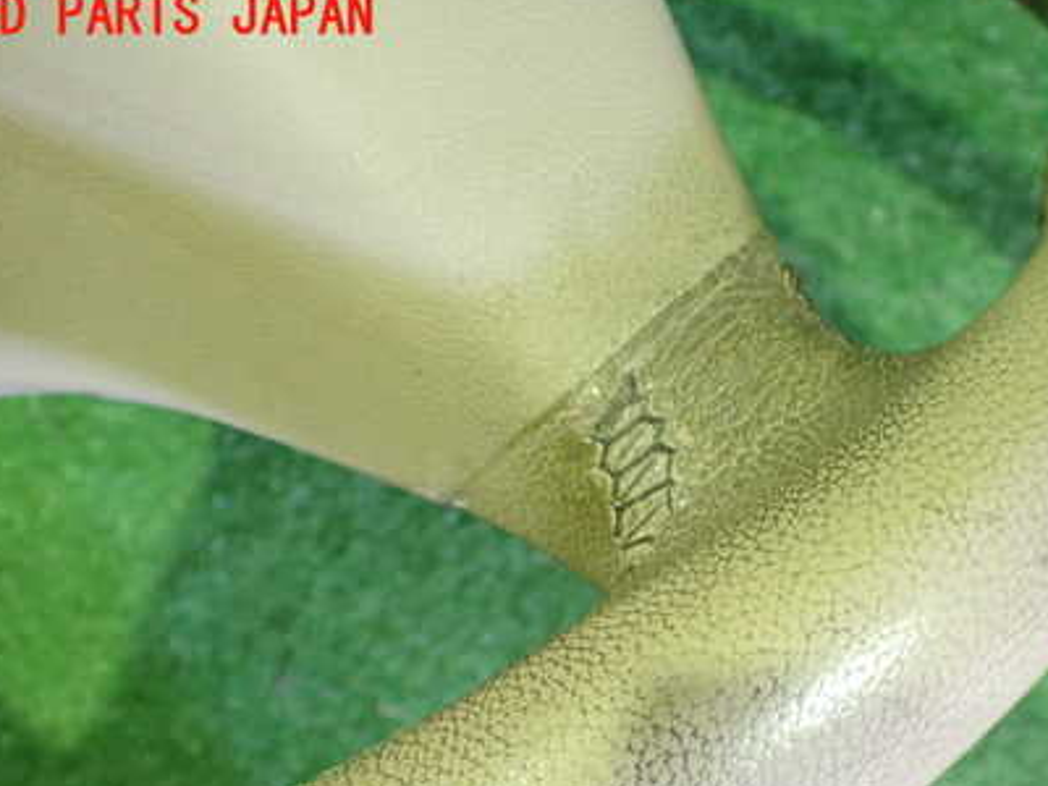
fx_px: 1362
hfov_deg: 41.6
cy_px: 574
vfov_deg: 31.7
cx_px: 684
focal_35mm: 45
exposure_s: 1/30
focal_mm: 5.4
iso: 800
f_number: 2.3
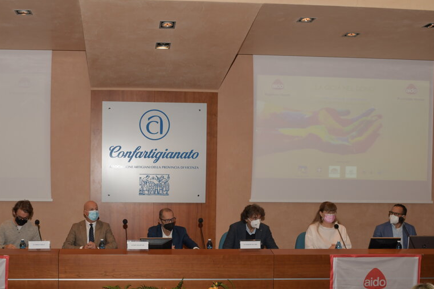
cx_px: 142
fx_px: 518
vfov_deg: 30.7
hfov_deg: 44.7
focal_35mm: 43
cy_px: 207
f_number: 6.3
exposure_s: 1/60
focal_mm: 24
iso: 500
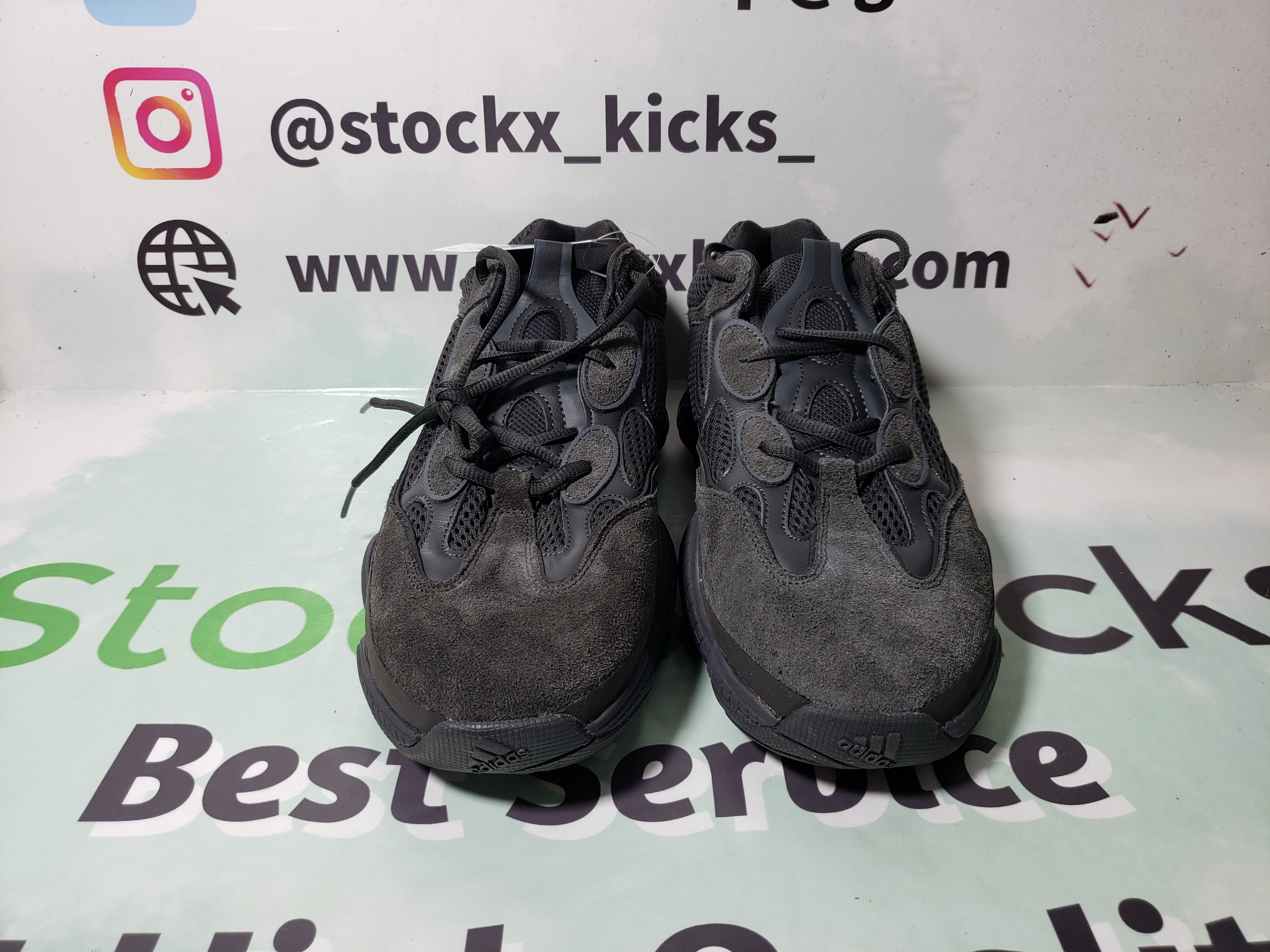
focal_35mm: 26
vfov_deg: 53.1
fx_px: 954
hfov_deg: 67.3
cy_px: 476
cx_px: 635
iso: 50
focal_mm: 4.3
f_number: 1.5
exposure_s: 1/332
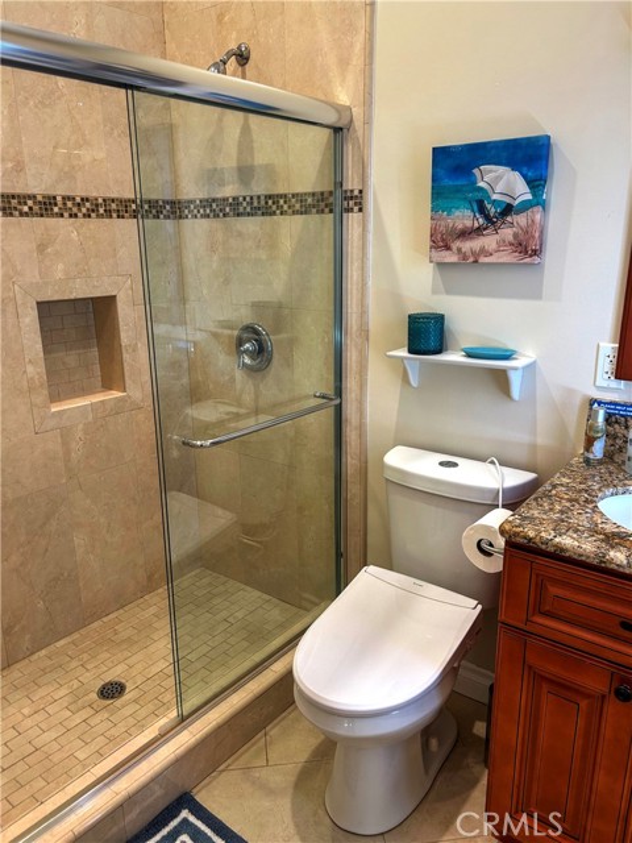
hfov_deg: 53.1
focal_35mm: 26
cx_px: 316
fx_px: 633
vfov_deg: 67.3
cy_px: 422
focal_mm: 5.7
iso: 80
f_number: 1.5
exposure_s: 1/60
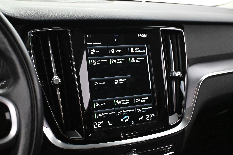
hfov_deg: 45.0
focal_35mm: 44
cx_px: 116
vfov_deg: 30.8
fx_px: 282
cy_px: 78
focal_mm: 29
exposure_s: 1/60
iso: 8000
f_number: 4.8
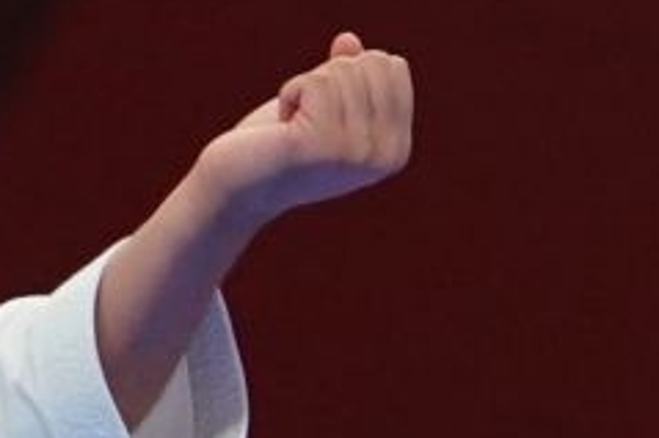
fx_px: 33877
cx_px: -684
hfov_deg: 1.1
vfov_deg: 0.7
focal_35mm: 1852
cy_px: 972
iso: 1250
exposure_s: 1/500
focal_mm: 164
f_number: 4
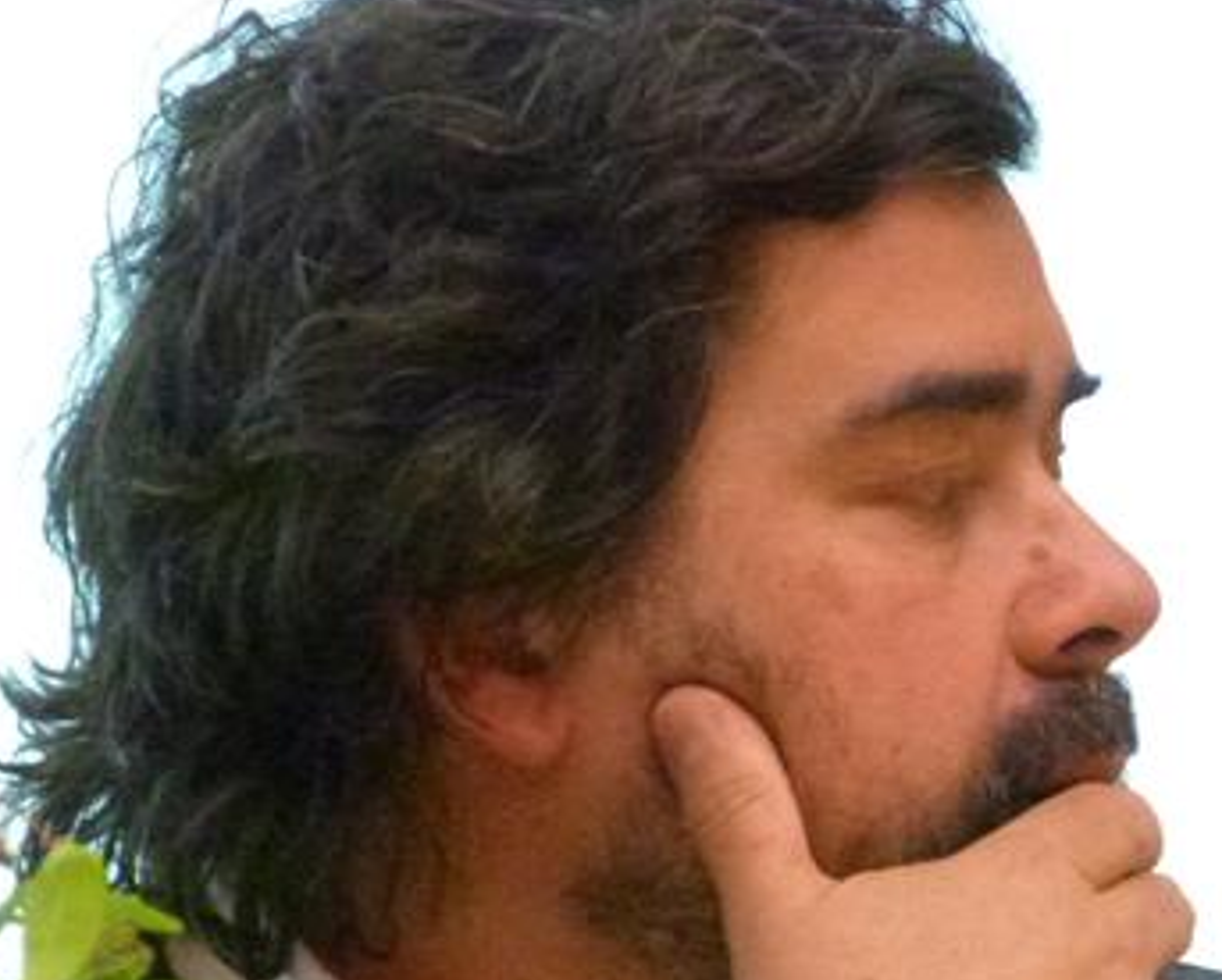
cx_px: 787
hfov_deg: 3.0
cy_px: 827
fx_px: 23311
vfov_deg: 2.4
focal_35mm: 644
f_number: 4.1
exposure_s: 1/15
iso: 1250
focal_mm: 63.7
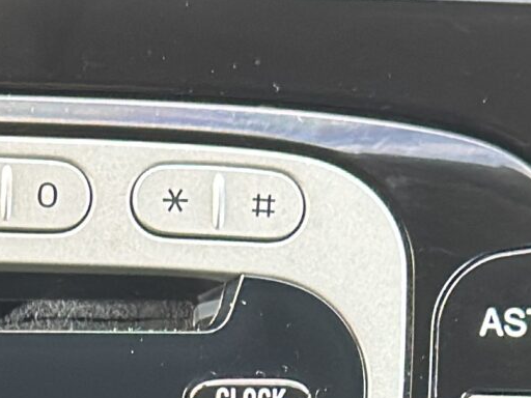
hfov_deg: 8.1
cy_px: 976
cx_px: -304
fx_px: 3682
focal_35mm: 240
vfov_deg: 5.9
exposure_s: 1/59
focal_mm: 6.86
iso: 320
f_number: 1.78
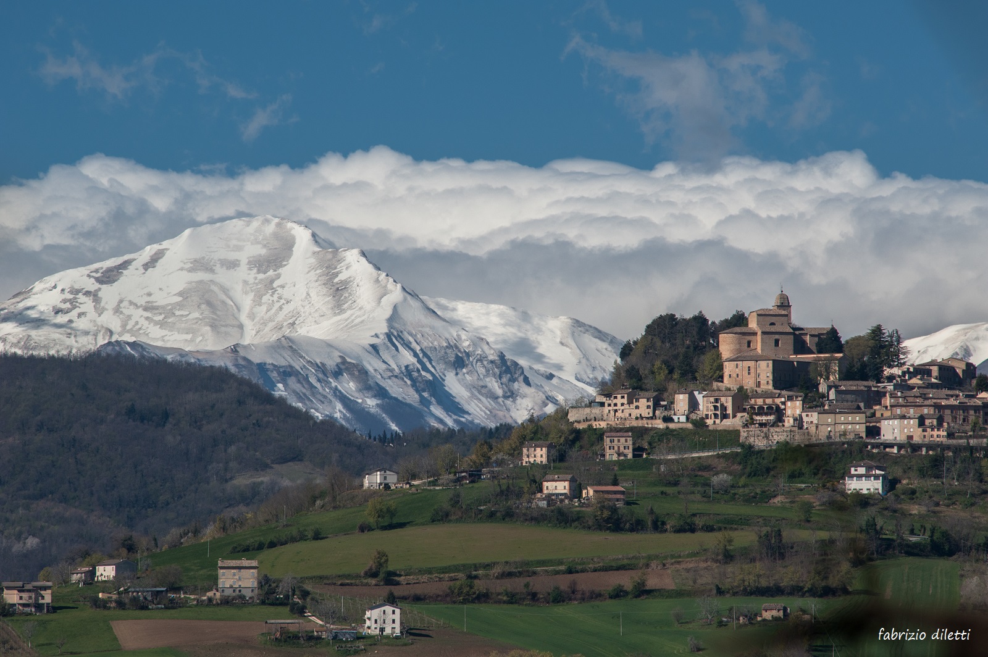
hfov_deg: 10.3
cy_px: 328
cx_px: 494
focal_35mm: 200
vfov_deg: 6.9
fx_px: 5484
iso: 400
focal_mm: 200
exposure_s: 1/2000
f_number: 11
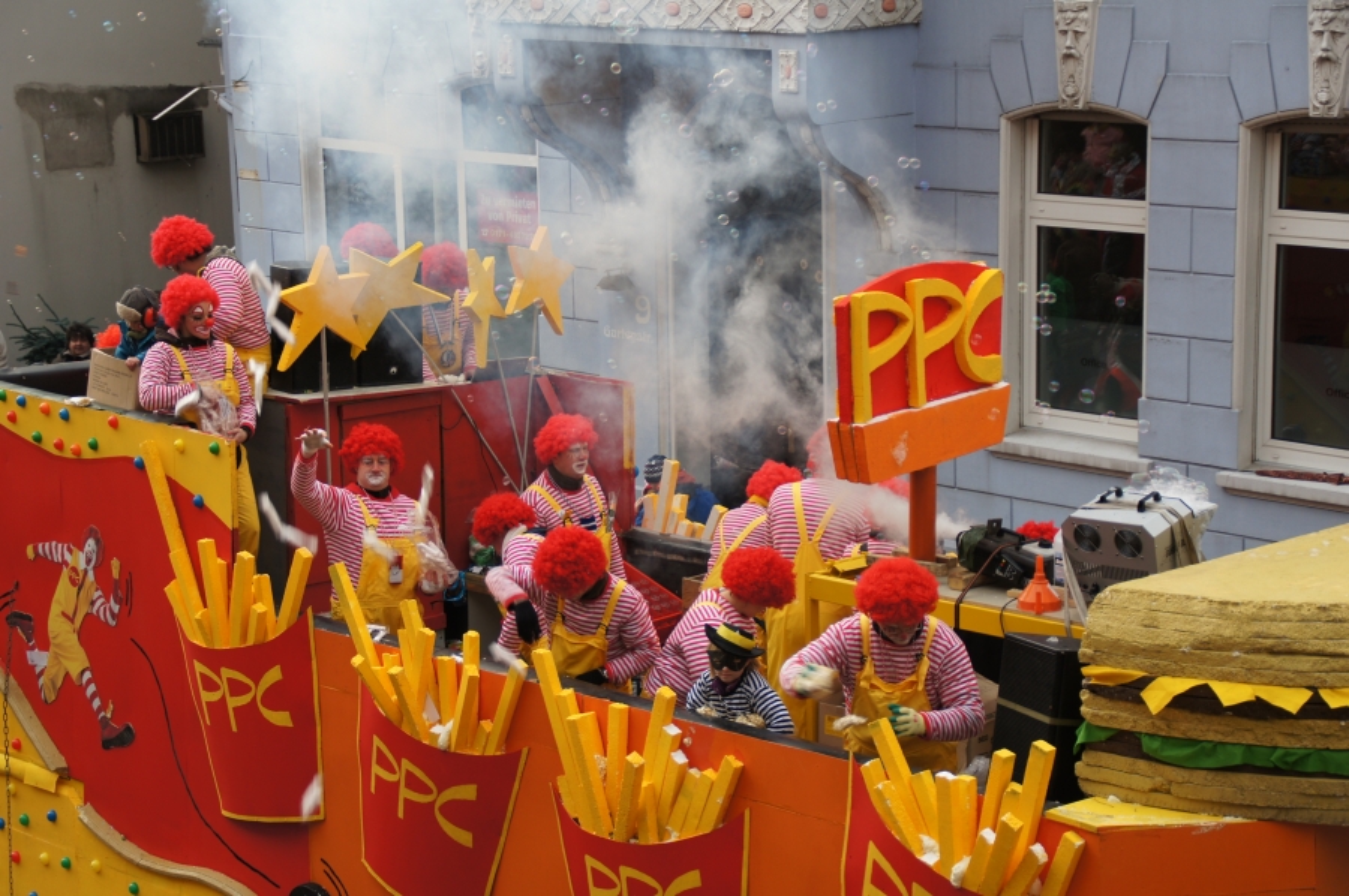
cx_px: 674
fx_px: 2807
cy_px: 448
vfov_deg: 18.1
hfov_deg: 27.0
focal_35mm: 75
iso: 200
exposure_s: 1/80
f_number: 4.5
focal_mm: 50
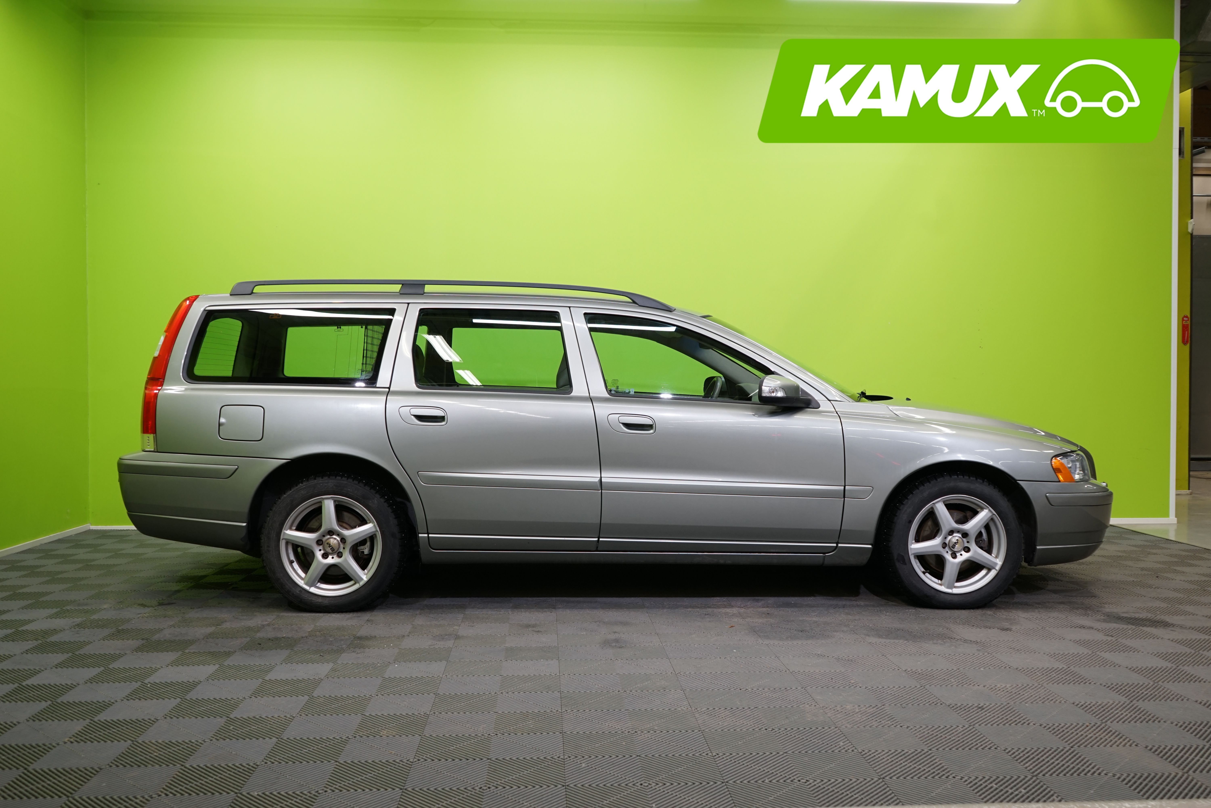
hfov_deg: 60.3
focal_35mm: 31
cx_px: 606
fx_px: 1043
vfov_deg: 42.3
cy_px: 404
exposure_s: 1/30
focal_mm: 31
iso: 500
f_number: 5.6
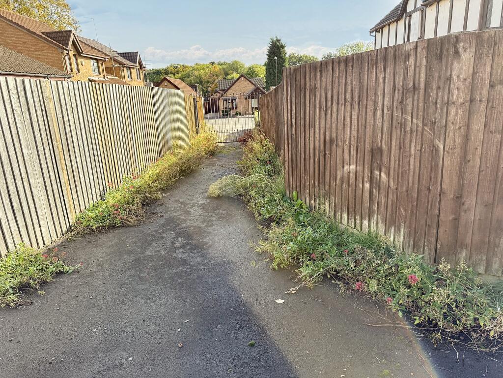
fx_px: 349
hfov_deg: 71.6
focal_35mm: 24
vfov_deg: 56.8
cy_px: 189
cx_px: 252
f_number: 1.8
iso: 100
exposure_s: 1/1653
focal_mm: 6.8
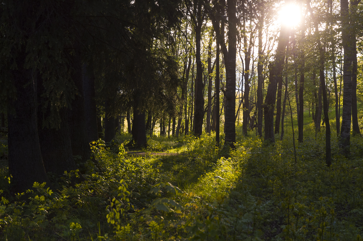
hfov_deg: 28.1
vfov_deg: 18.9
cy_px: 120
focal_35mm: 72
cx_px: 182
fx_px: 725
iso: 200
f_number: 4.8
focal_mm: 48
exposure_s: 1/90
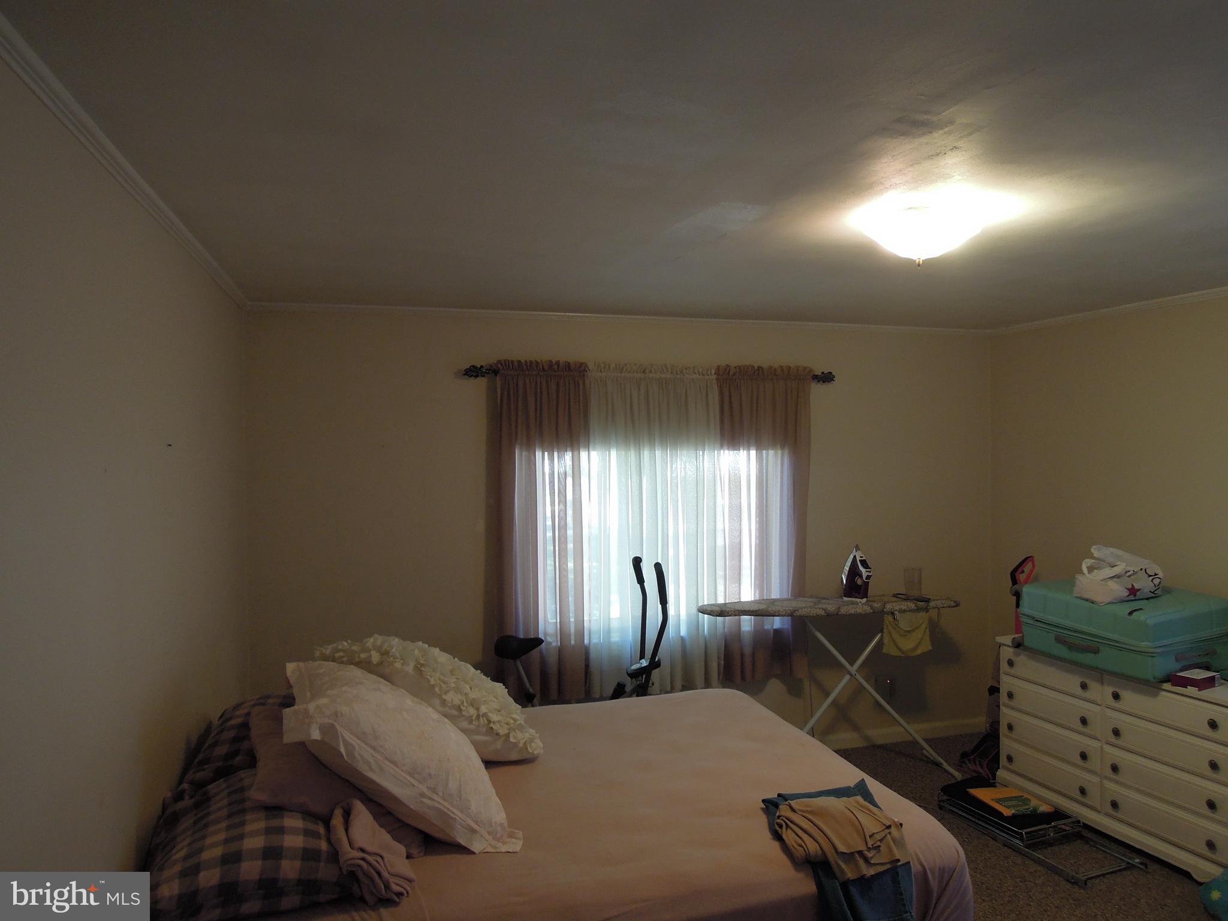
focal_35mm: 24
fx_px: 851
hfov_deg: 71.6
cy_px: 460
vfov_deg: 56.8
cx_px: 614
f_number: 2.8
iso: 220
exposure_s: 1/30
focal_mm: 4.3
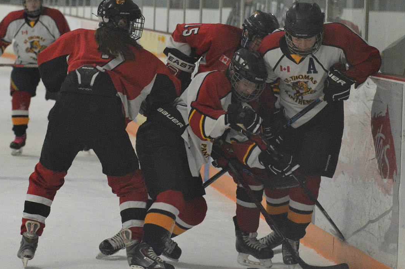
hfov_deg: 15.7
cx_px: 195
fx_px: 1472
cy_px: 141
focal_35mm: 131
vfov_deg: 10.4
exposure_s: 1/800
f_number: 3.5
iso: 3200
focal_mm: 82
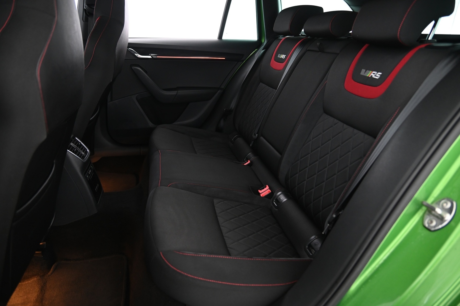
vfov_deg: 53.1
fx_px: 306
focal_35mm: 24
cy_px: 153
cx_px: 230
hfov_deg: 73.8
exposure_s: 1/13
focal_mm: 24
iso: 2000
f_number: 4
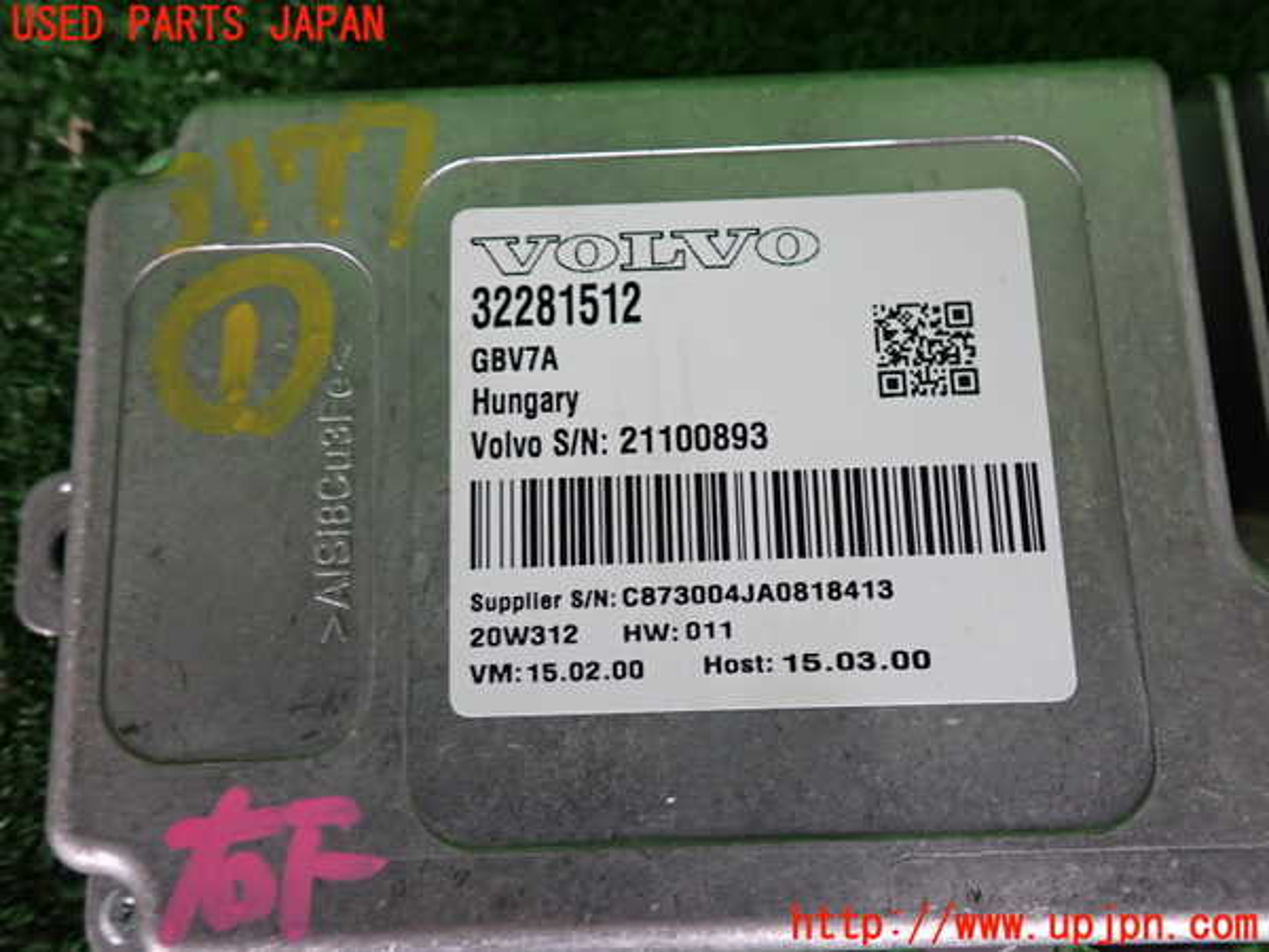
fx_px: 1100
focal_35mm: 30
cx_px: 634
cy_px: 476
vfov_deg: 46.8
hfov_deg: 60.0
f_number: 2.3
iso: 250
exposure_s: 1/30
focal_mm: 5.4
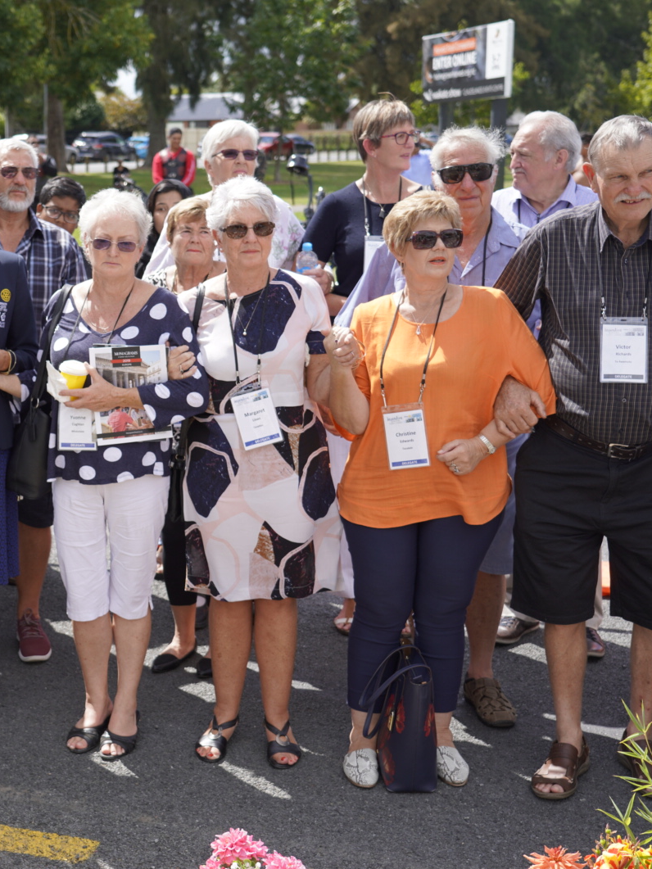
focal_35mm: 63
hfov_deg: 22.4
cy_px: 436
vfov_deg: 30.7
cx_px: -9
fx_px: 1582
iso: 100
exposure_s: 1/400
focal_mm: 43
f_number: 4.5
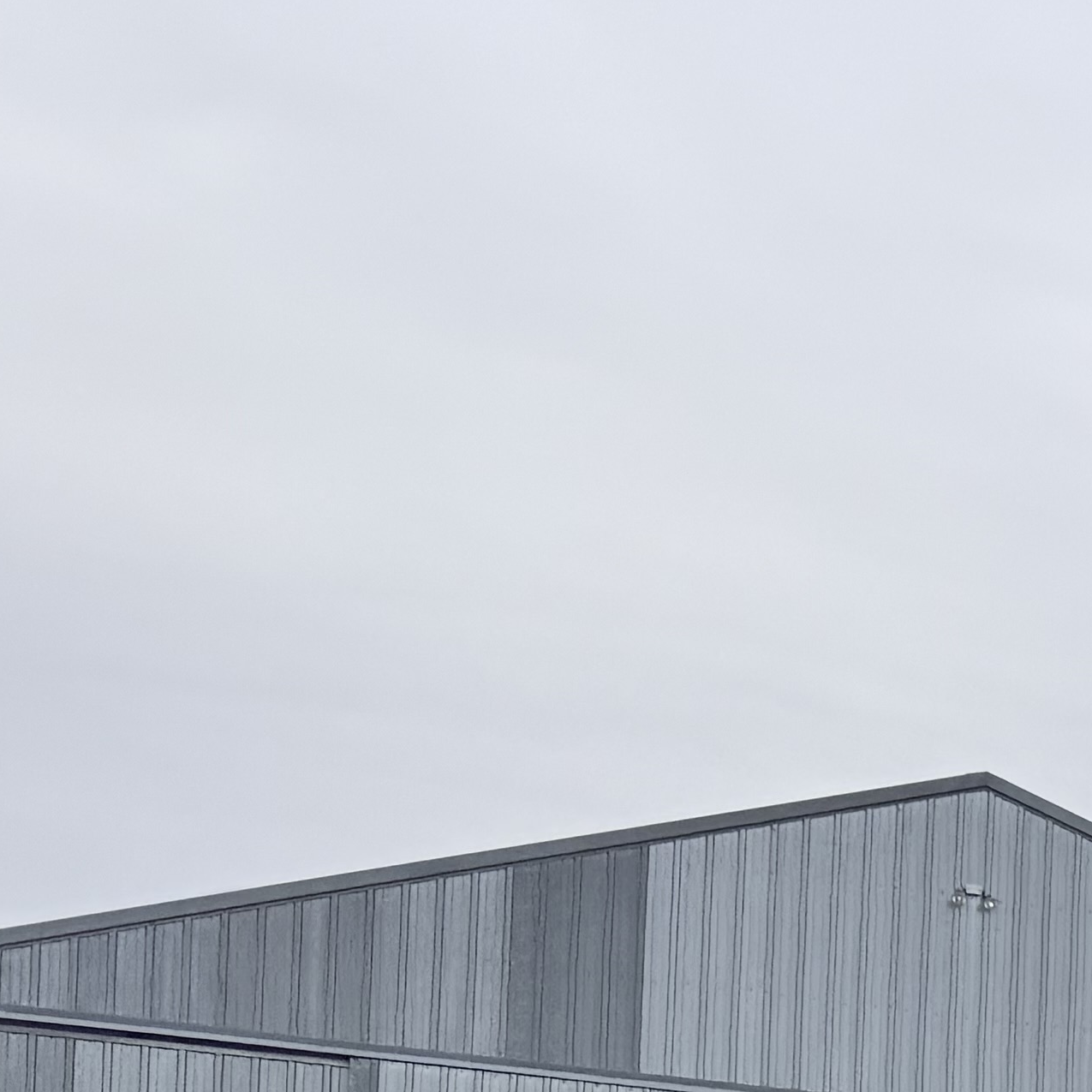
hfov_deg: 14.6
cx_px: 2285
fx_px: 3391
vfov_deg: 16.7
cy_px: 1612
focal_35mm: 95
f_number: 1.78
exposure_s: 1/2000
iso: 80
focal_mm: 6.76
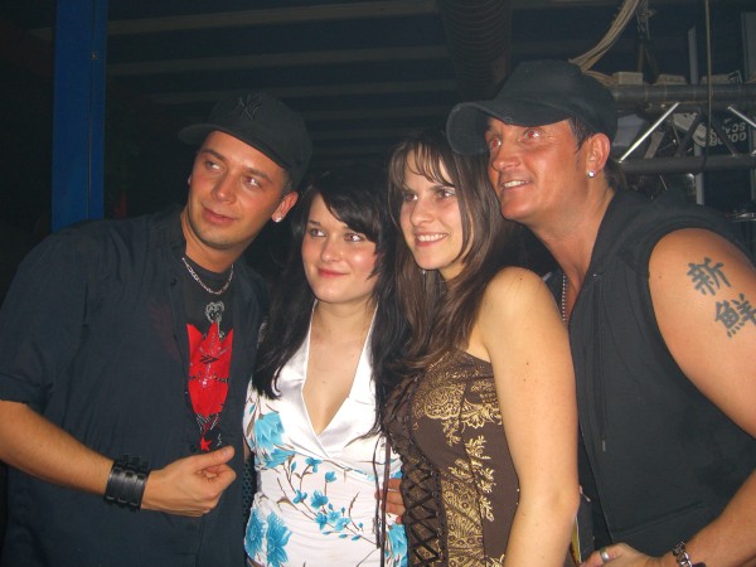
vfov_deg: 37.7
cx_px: 378
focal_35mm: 38
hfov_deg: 49.0
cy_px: 284
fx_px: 830
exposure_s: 1/60
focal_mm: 7.9
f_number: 2.8
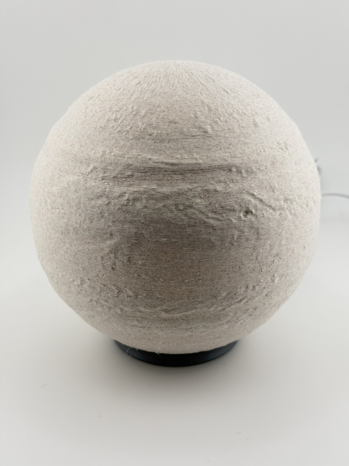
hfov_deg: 30.3
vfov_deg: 39.7
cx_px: 174
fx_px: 645
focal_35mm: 48
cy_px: 233
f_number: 1.78
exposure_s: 1/1642
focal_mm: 6.76
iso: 64
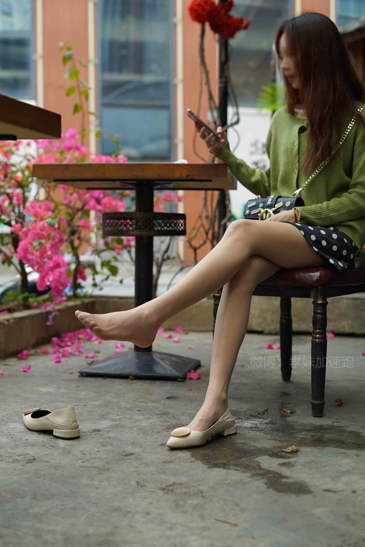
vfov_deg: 39.6
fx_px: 759
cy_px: 274
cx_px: 182
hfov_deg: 27.0
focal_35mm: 50
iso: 100
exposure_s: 1/250
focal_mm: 50
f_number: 2.8
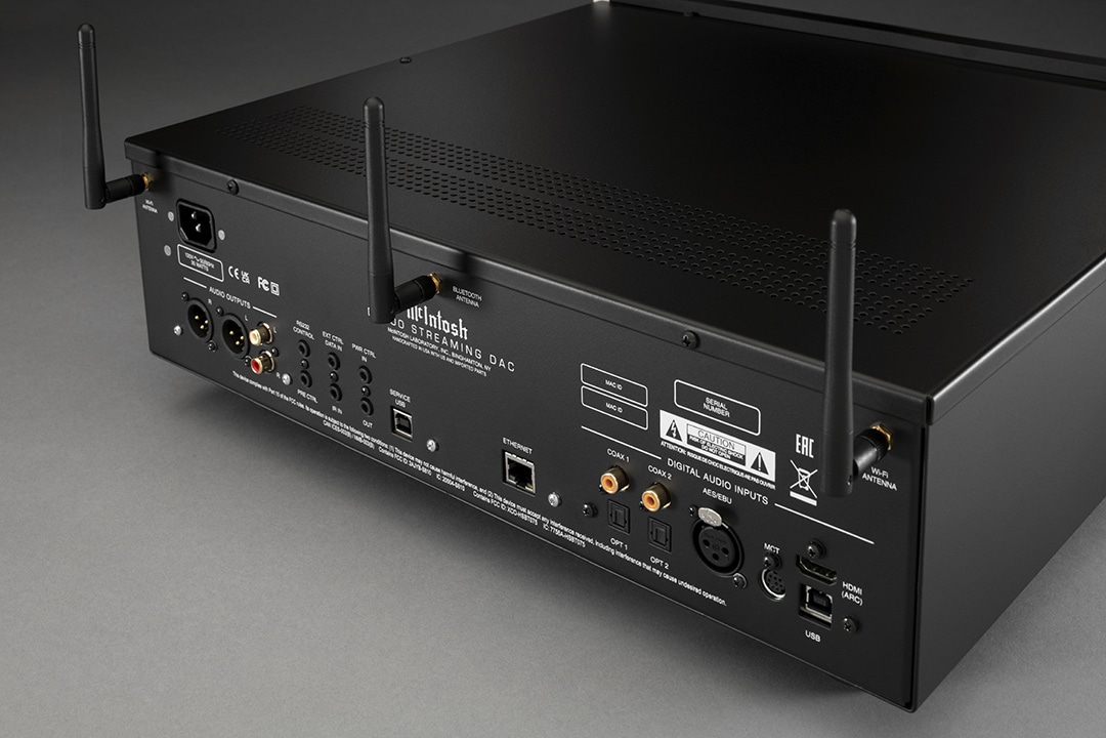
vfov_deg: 29.9
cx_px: 553
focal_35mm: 45
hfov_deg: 43.6
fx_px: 1382
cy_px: 369
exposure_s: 1/100
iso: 200
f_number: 18
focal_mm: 45
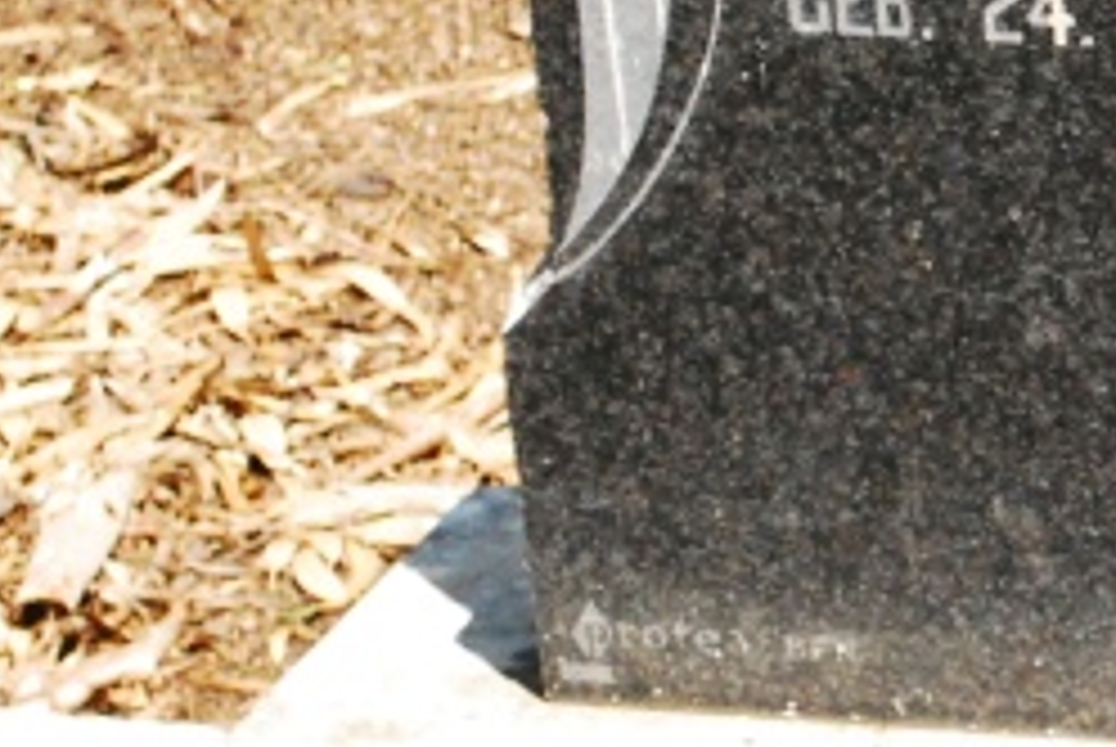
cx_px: 2038
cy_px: -79
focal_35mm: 273
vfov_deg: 5.0
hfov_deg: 7.3
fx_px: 8473
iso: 1600
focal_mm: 44
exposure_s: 1/3200
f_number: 5.3
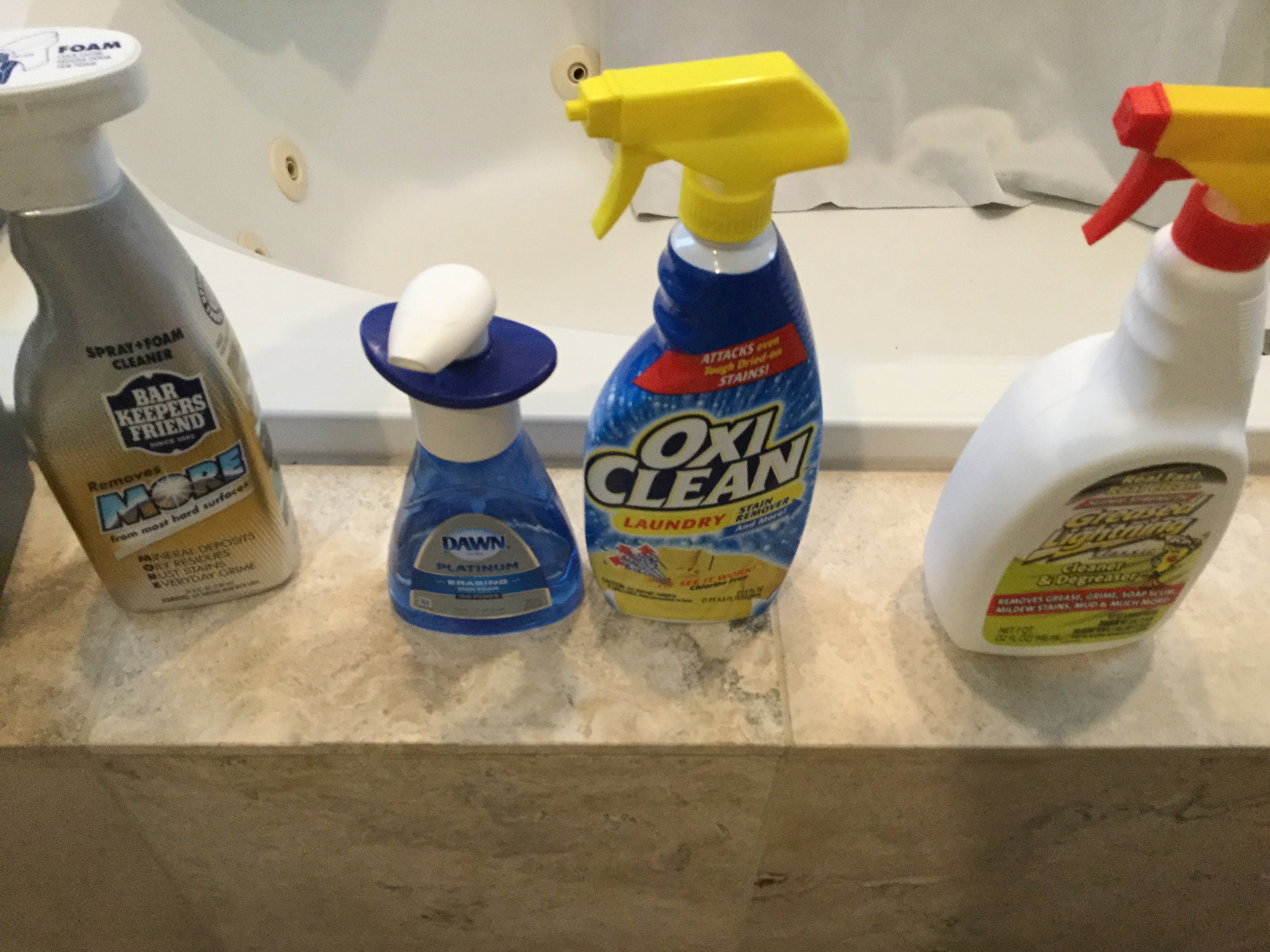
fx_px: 1137
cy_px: 476
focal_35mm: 31
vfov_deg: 45.4
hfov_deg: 58.4
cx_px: 635
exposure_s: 1/30
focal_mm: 3.3
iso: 200
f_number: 2.4
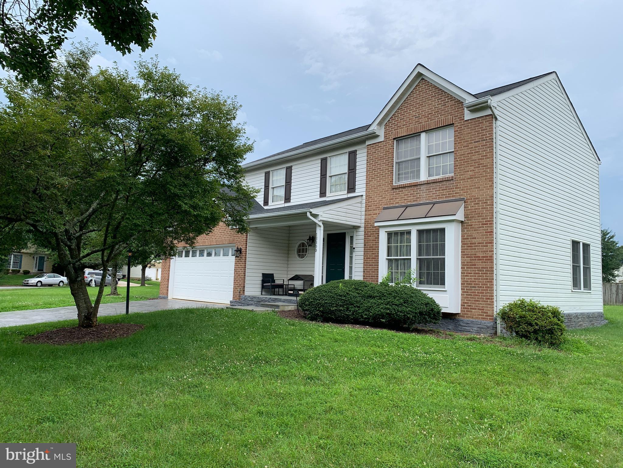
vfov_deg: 53.1
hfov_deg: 67.3
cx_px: 312
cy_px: 234
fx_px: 468
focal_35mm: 26
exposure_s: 1/616
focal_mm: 4.25
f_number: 1.8
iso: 25
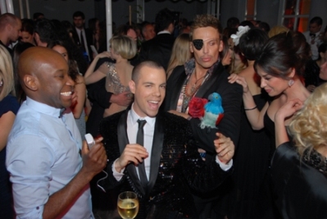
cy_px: 110
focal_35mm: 39
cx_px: 164
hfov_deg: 49.5
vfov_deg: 34.3
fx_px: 355
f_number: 4
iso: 320
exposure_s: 1/40
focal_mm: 26
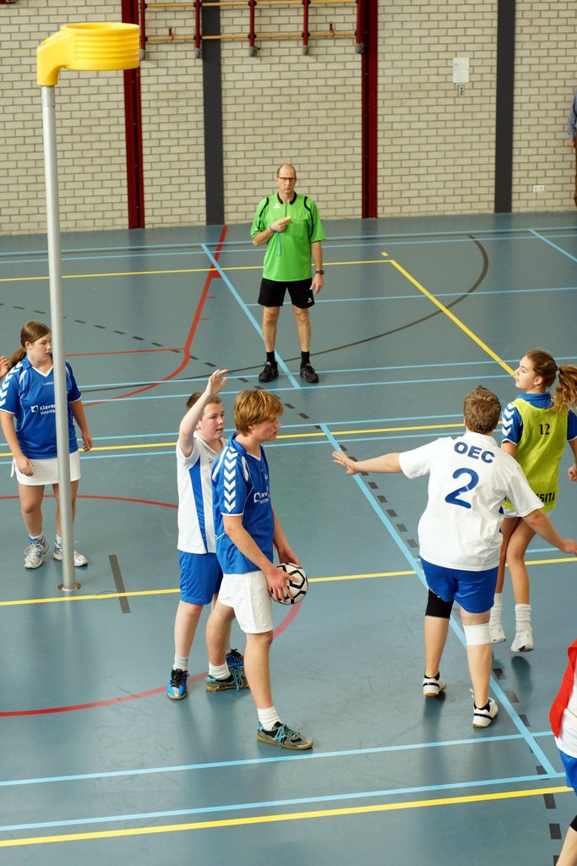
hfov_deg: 18.2
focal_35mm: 75
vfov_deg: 27.0
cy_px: 433
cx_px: 288
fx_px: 1802
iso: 800
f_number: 3.2
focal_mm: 50
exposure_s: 1/320
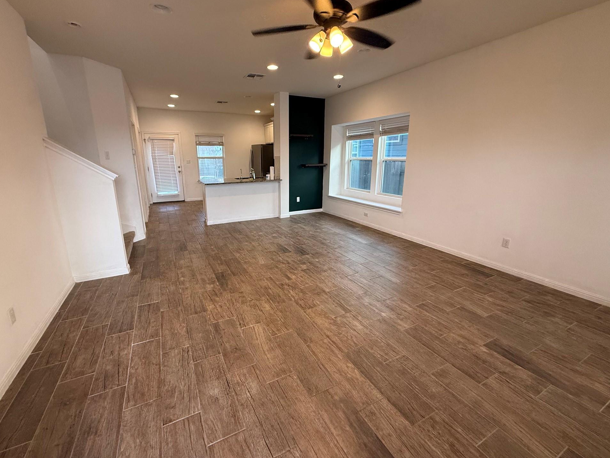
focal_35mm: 15
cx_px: 286
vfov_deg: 81.7
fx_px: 264
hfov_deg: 98.0
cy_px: 215
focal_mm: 2.22
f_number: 2.2
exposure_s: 1/120
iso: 250
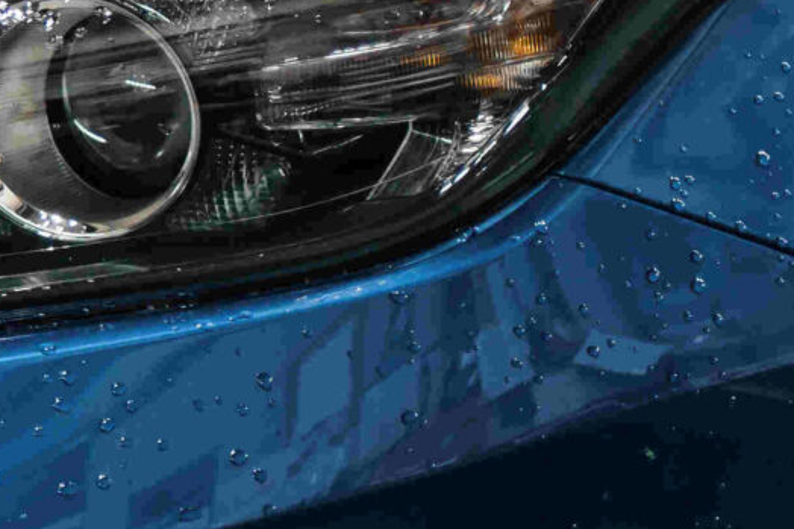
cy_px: -22
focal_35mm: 171
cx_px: -1012
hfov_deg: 10.6
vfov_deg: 8.0
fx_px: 3770
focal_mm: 35
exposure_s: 1/125
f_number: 1.8
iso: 320
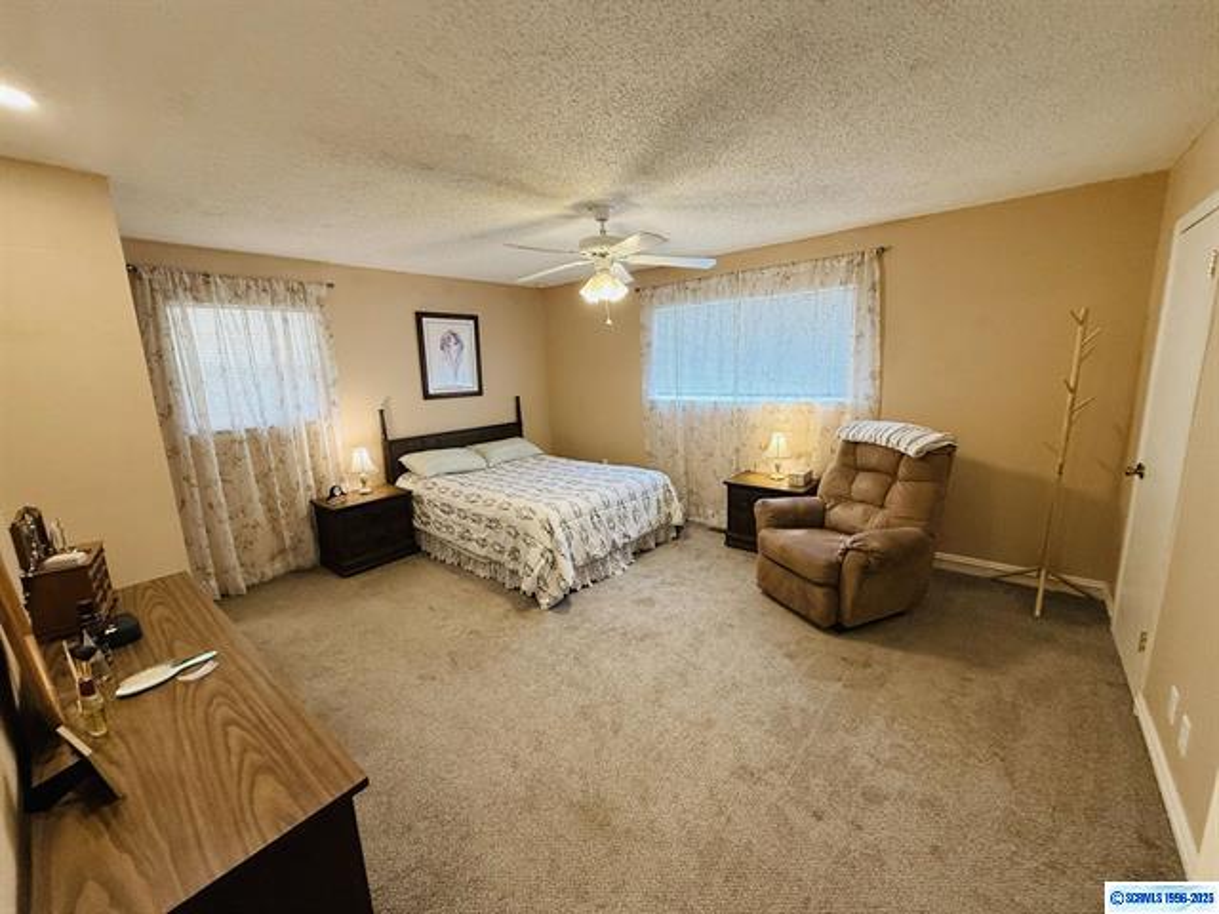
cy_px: 457
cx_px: 610
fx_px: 493
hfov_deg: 102.1
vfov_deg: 85.7
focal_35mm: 14
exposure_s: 1/120
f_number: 2.2
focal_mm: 2.22
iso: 250
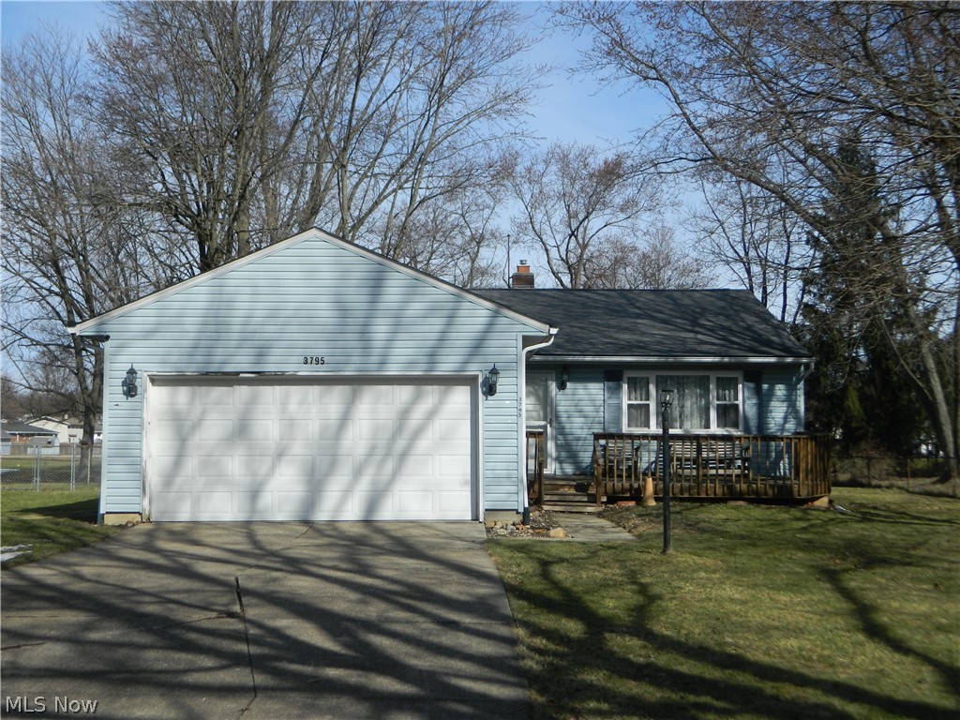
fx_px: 1137
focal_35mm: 41
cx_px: 480
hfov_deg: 45.8
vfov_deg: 35.1
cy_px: 360
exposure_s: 1/125
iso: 80
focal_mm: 7.3
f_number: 9.8
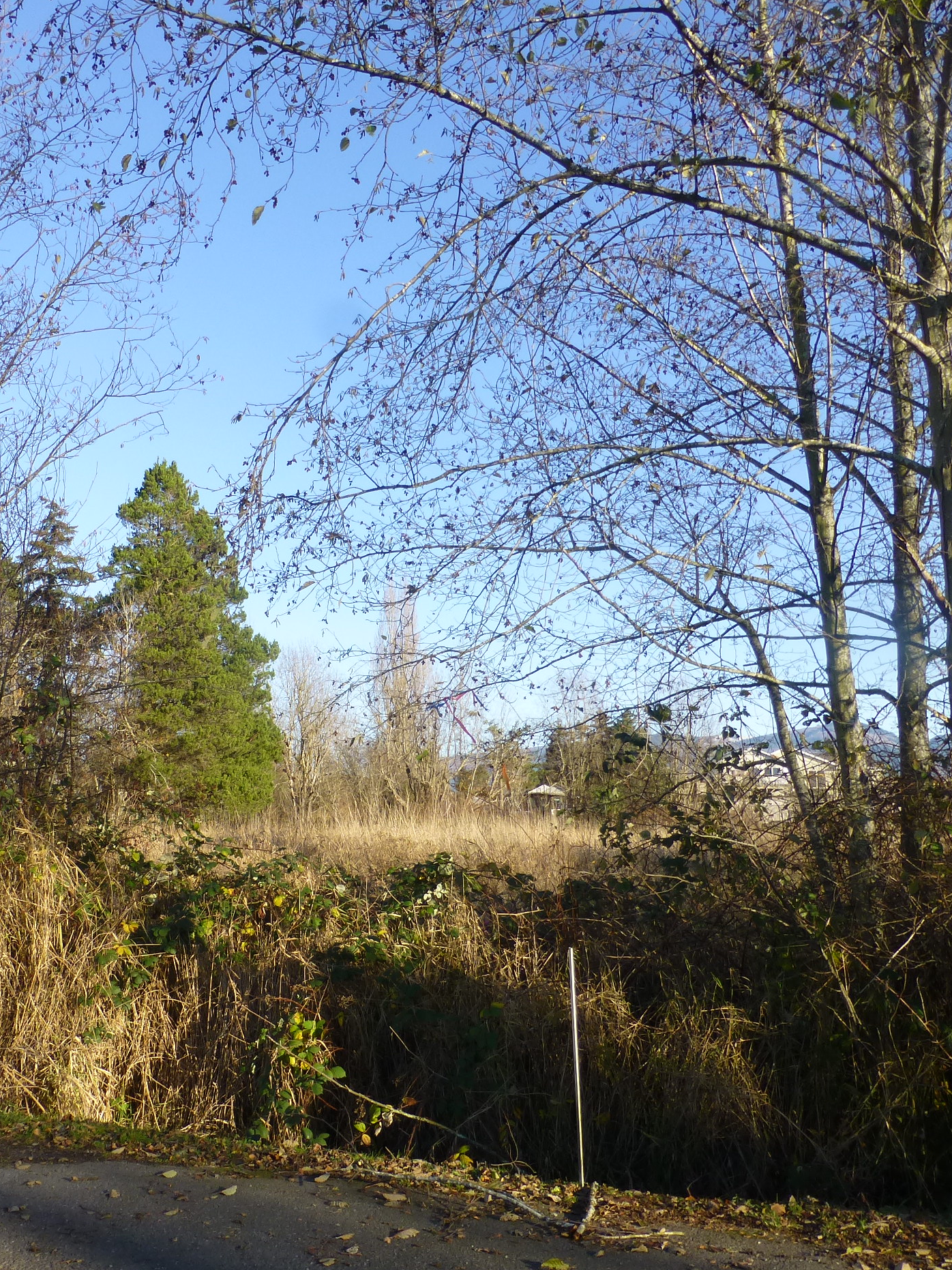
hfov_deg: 42.2
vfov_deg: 55.4
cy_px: 631
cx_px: 302
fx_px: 1210
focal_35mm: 33
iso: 100
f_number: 4
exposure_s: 1/320
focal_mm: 4.3
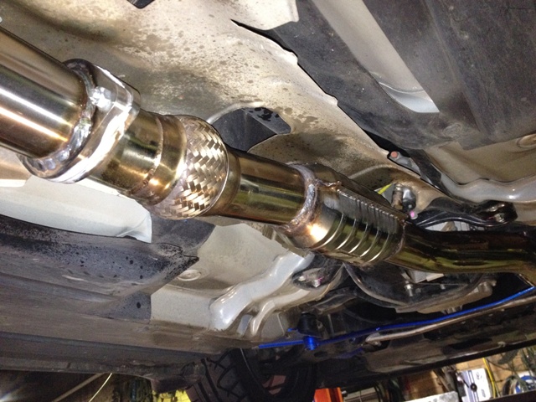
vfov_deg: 40.7
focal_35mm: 35
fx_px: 542
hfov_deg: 52.6
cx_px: 268
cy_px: 201
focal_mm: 4.28
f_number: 2.4
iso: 400
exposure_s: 1/16
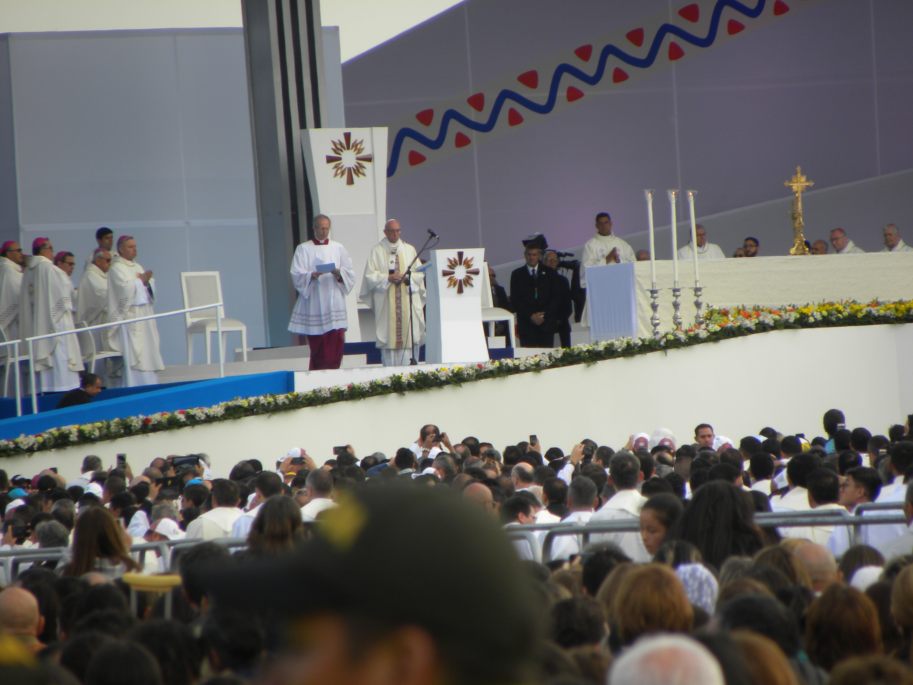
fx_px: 16458
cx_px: 456
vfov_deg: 2.4
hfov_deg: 3.2
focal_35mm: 624
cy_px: 342
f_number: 5
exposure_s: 1/60
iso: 64
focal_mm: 110.4
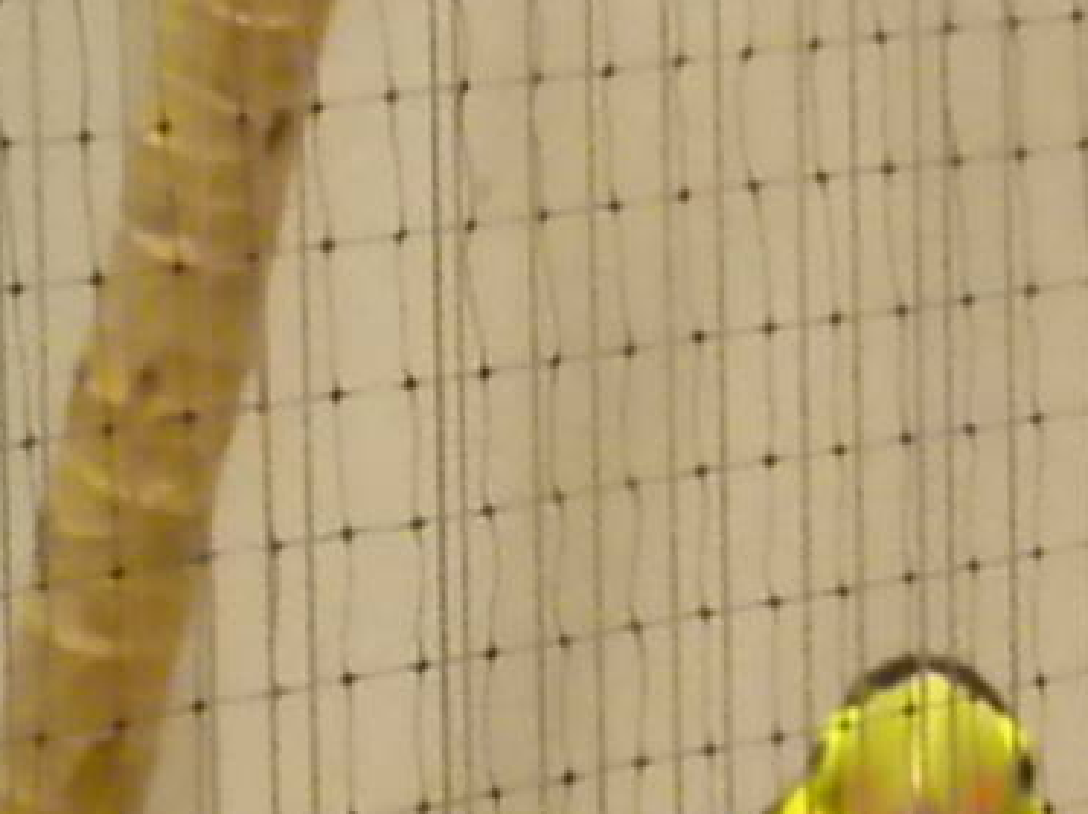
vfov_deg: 3.5
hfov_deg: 4.6
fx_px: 13444
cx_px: 492
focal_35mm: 428
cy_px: 1160
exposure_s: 1/52.7
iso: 1670
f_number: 5.1
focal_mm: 17.7
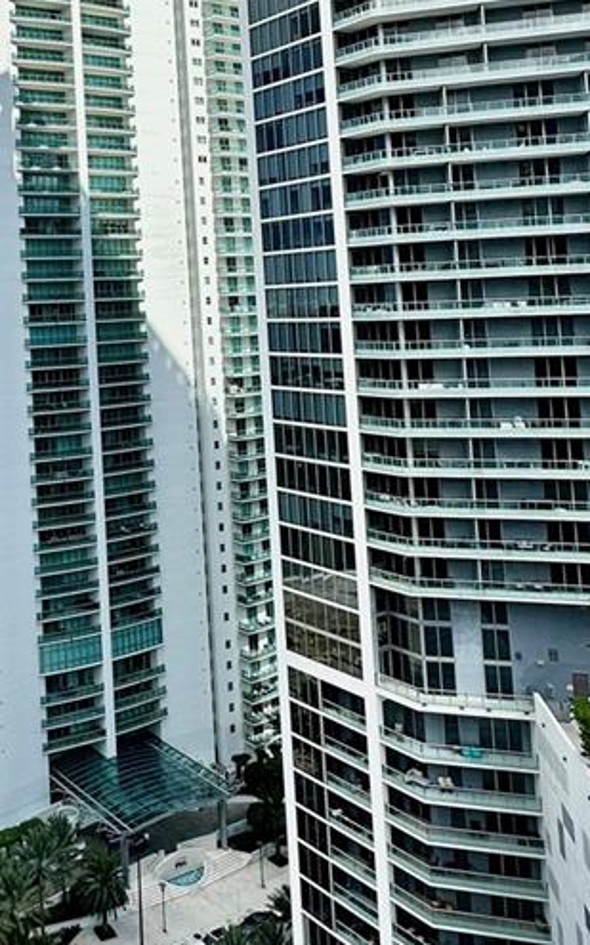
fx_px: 927
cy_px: 254
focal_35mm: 36
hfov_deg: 32.0
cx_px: -27
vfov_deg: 52.0
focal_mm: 2.22
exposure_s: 1/662
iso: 40
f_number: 2.2
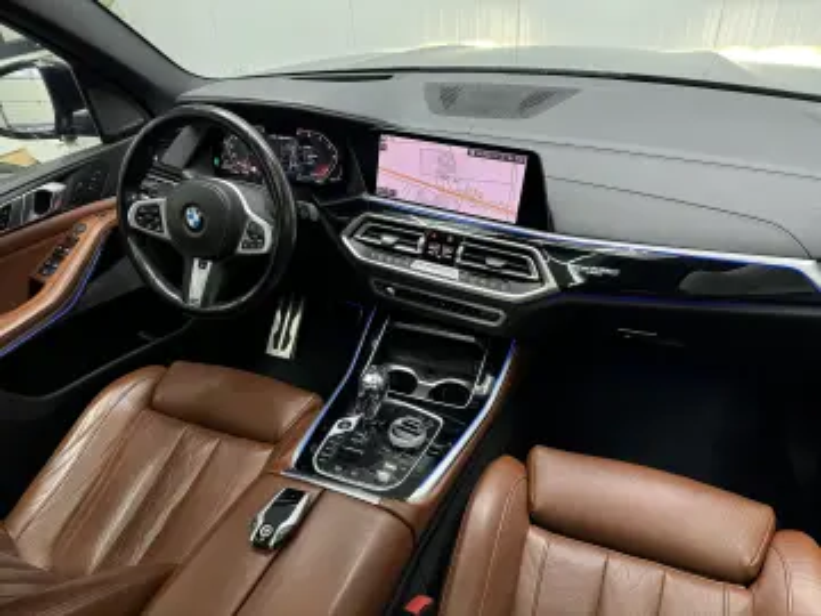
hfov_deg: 71.6
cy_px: 308
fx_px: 569
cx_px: 410
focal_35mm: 24
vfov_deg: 56.8
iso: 400
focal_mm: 6.76
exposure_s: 1/51
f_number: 1.78
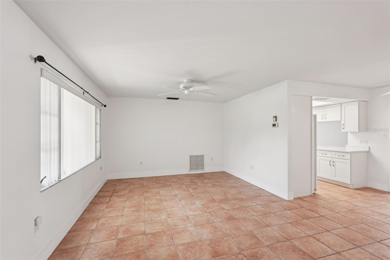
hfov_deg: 95.0
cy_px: 130
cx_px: 195
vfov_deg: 72.0
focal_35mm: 16
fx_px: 179
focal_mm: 16.5
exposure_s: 1/25
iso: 400
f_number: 8
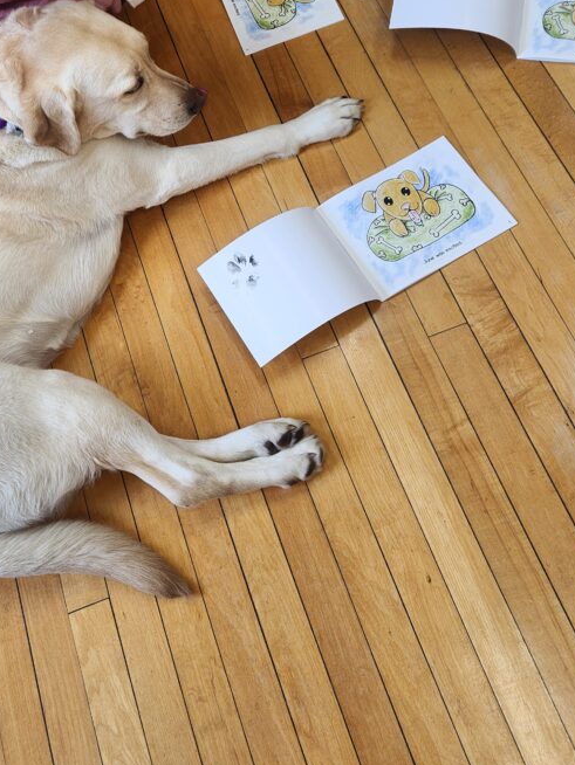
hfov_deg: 39.4
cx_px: 217
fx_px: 797
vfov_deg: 50.2
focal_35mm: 36
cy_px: 237
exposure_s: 1/120
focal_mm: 5.4
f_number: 1.8
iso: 80
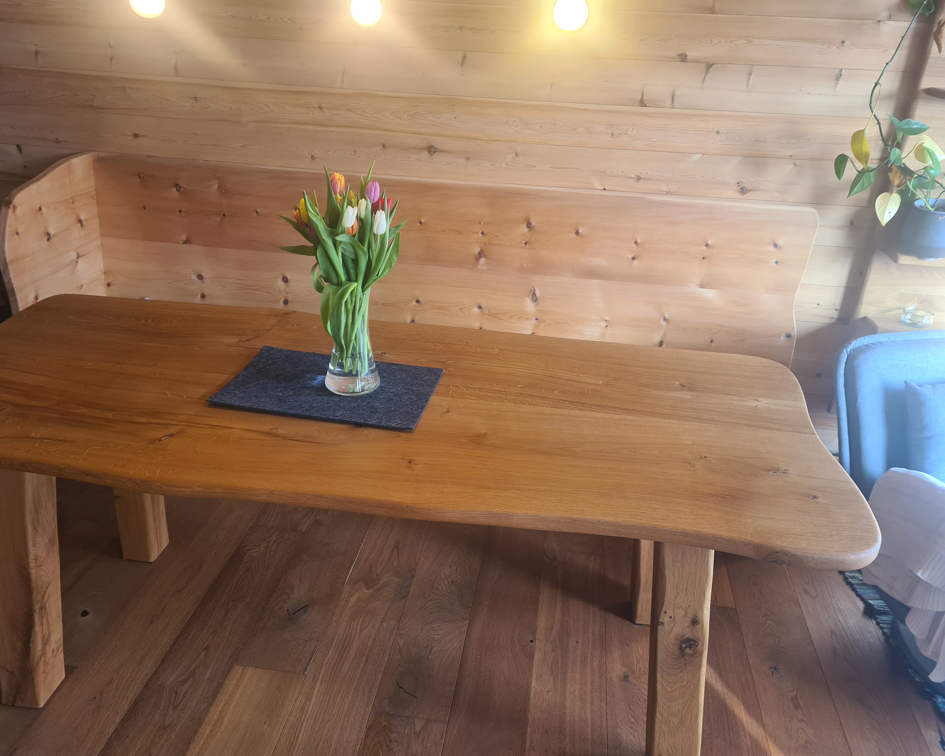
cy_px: 377
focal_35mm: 28
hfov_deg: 62.2
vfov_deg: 51.5
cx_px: 468
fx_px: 783
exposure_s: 1/50
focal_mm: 5.4
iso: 80
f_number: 1.8
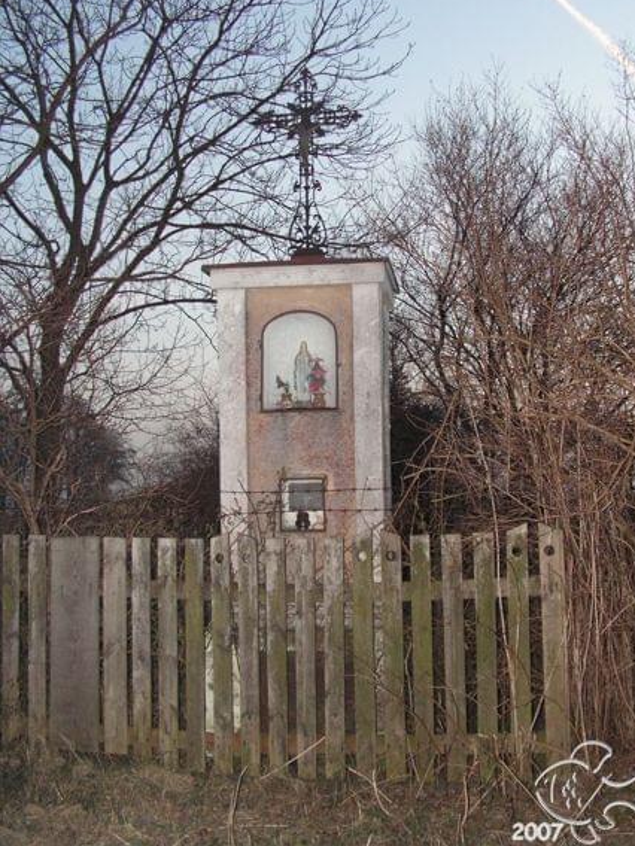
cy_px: 413
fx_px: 929
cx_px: 334
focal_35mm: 38
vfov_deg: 49.0
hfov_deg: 37.7
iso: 160
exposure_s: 1/40
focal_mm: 6
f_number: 3.2
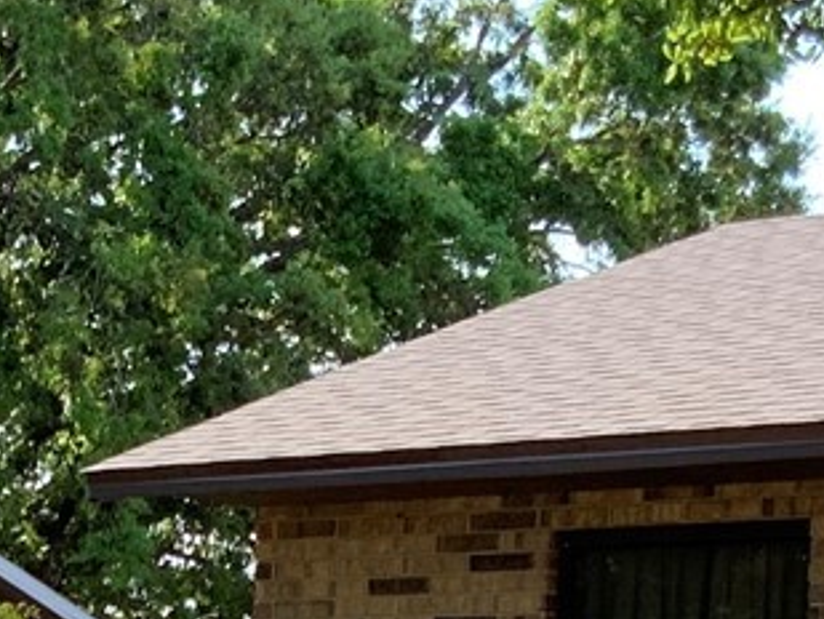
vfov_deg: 9.4
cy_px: 1158
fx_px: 3572
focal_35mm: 150
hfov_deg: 13.0
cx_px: -5
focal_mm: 3
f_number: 1.8
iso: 16
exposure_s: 1/365
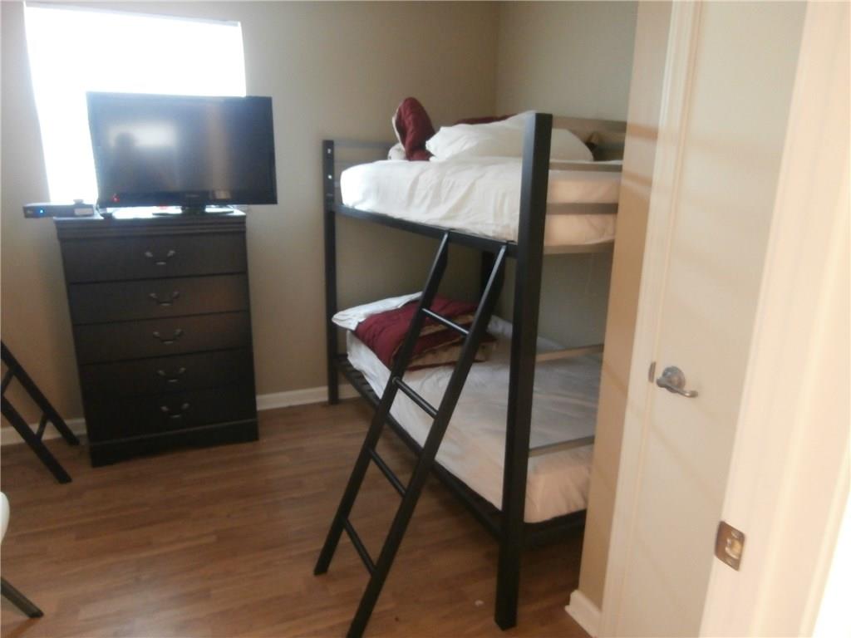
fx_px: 590
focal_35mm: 24
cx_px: 426
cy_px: 319
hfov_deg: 71.6
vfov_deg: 56.8
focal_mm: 4.2
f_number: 3
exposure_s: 1/5
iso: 400
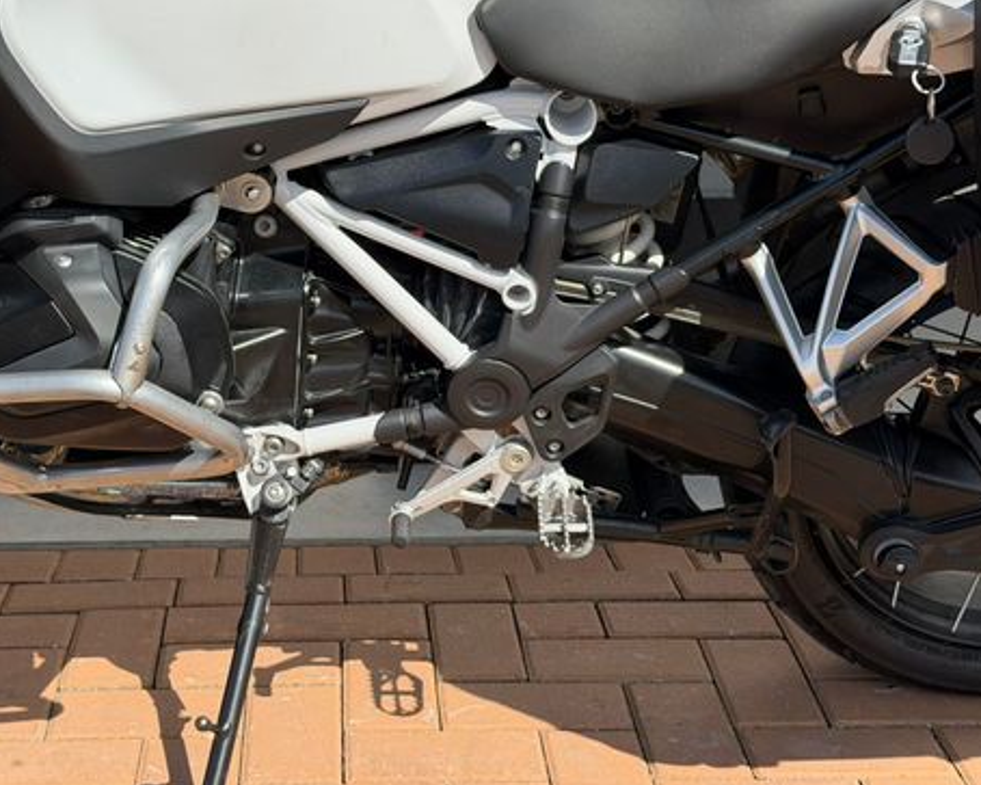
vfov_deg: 23.1
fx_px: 1916
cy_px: 272
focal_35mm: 66
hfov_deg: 28.7
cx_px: 408
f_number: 1.78
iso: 80
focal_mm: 6.76
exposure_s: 1/4587
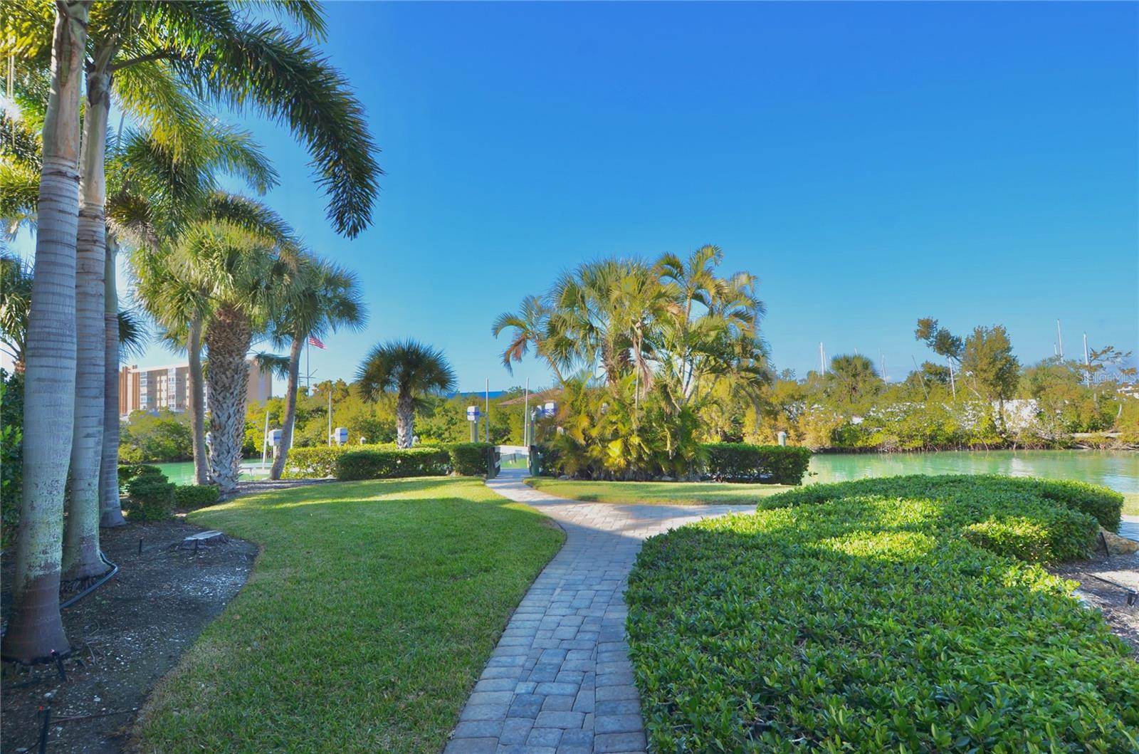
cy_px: 377
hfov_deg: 53.2
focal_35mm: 36
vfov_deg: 36.7
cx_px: 570
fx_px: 1136
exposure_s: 1/250
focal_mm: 24
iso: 160
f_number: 8
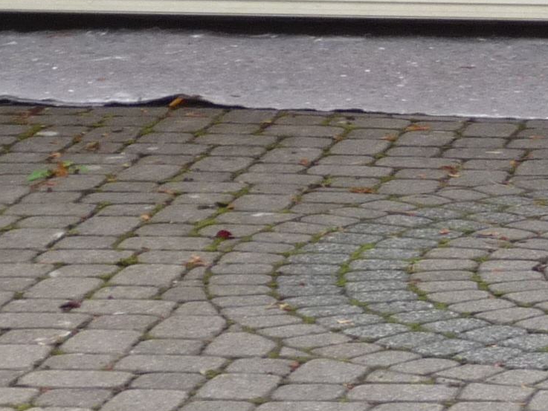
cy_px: -295
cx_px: 902
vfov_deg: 5.7
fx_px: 4085
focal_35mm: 258
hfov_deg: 7.5
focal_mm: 9.3
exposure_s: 1/160
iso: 100
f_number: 4.3
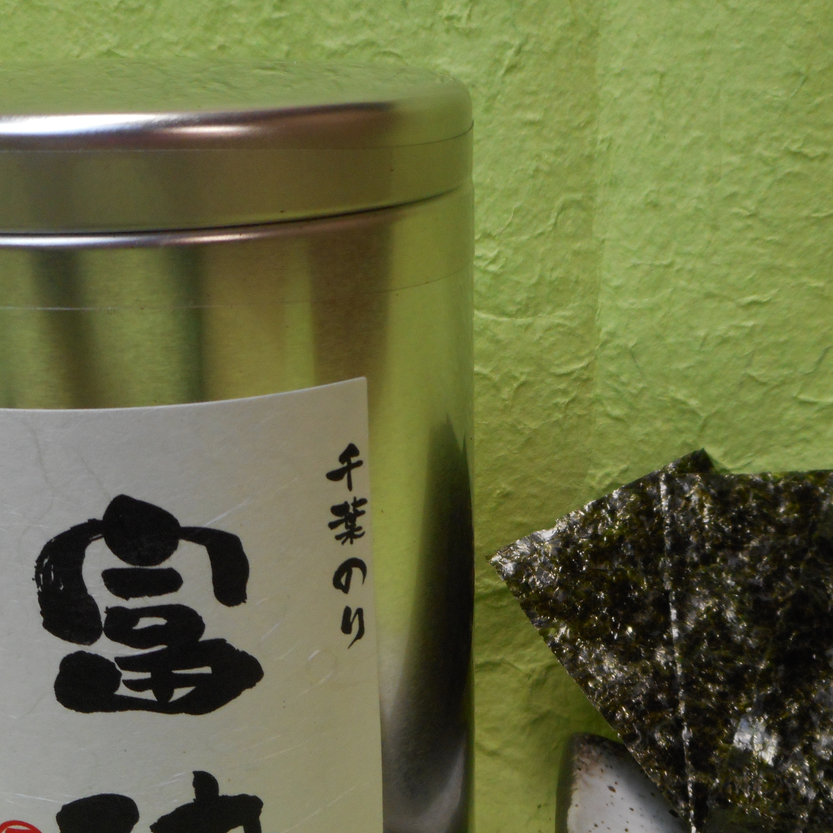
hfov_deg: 27.3
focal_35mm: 63
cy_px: 530
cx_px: 478
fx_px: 1715
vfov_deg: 27.2
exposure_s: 1/30
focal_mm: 6.9
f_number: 4.5
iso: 160
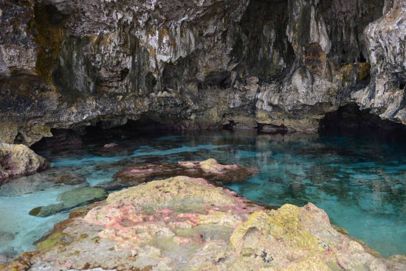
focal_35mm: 29
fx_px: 327
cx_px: 203
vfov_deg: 45.0
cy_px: 136
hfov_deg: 63.6
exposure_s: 1/200
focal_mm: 29
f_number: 3.5
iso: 250
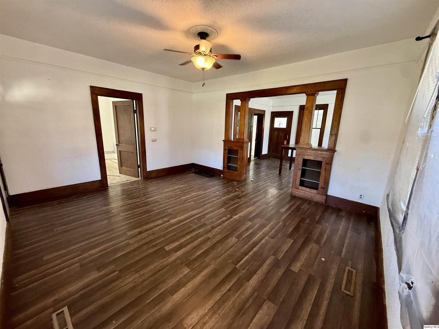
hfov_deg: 102.1
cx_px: 220
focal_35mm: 14
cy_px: 164
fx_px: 178
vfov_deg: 85.7
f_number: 2.2
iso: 320
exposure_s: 1/60
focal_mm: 2.22
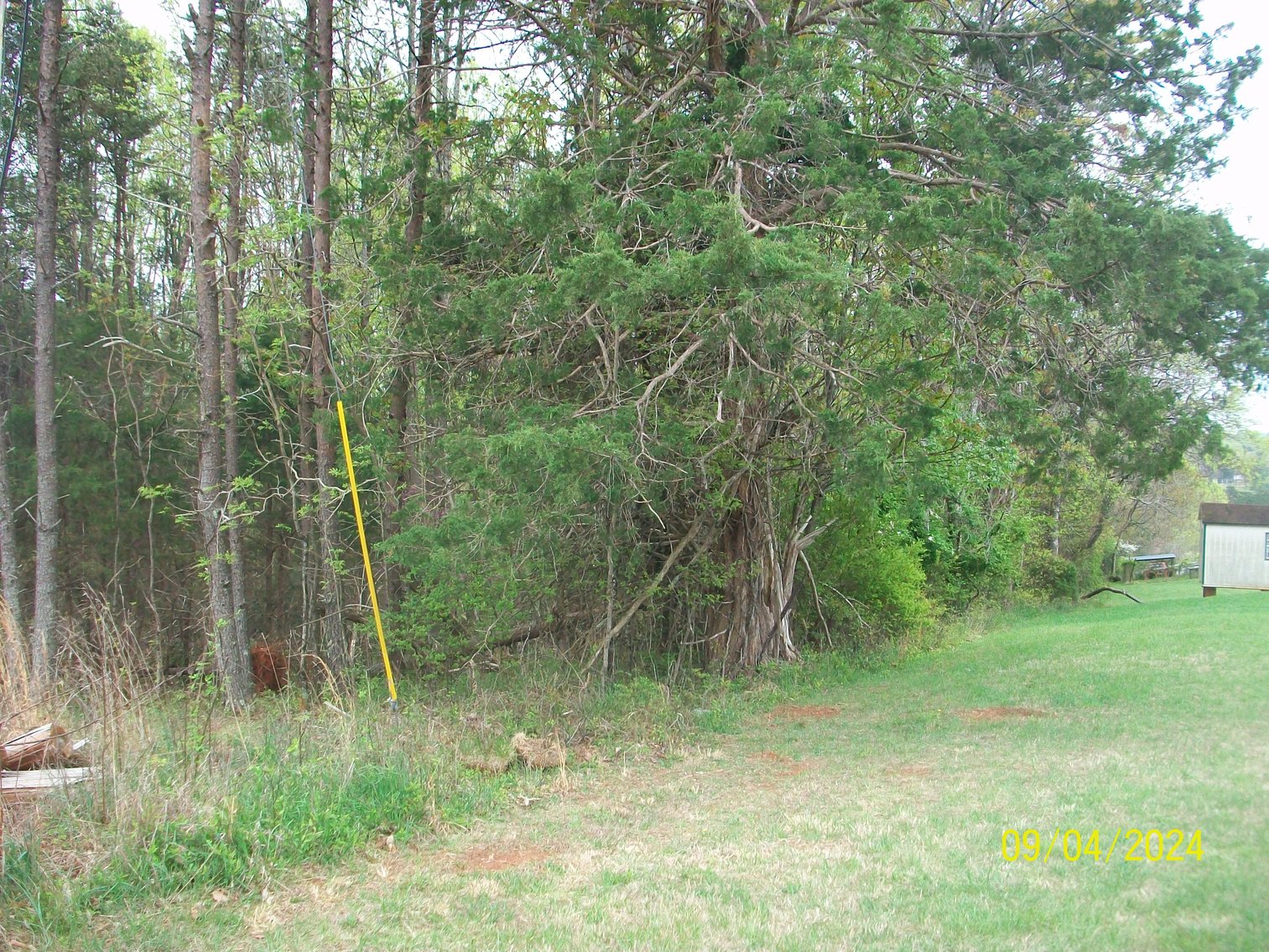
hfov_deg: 54.0
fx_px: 1247
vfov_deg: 41.8
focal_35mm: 34
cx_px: 634
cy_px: 476
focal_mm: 5.7
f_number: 2.8
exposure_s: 1/125
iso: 160
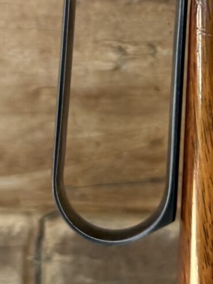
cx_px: 190
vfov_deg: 14.5
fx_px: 1034
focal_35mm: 126
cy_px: -148
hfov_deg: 11.7
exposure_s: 1/121
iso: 125
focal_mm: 6.76
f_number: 1.78
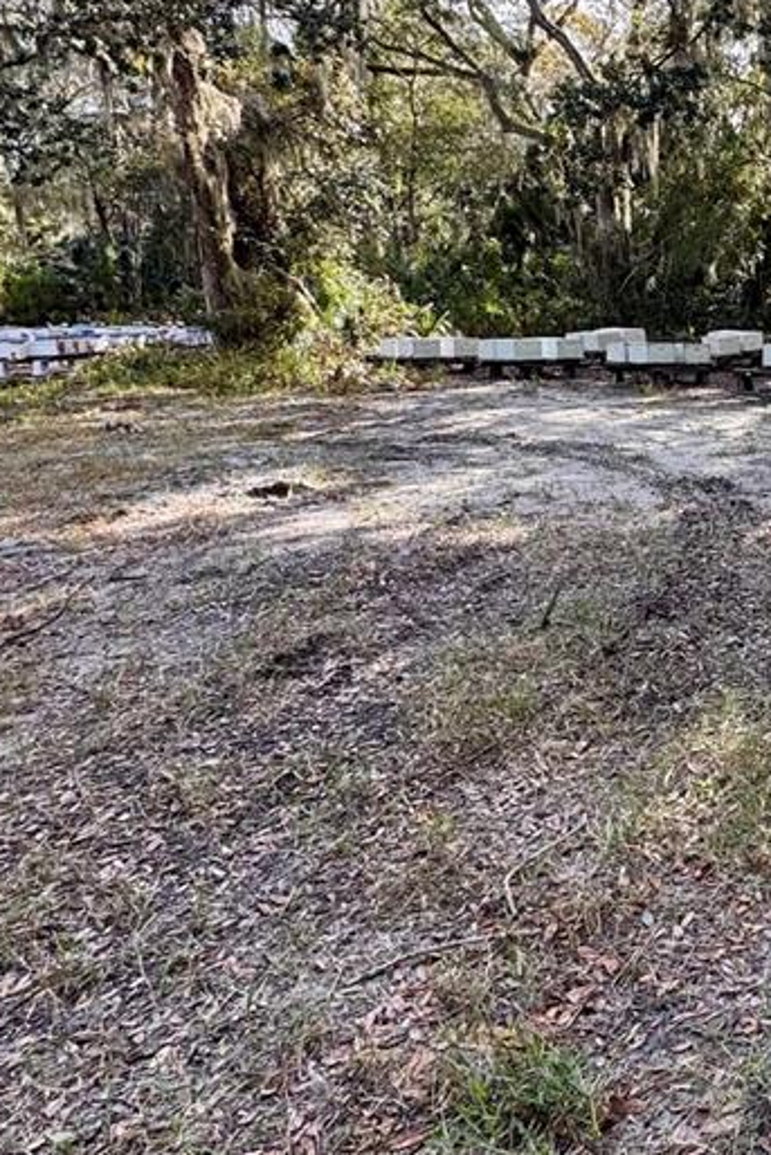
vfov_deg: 54.8
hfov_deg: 32.6
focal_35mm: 34
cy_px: 402
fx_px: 1091
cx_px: 906
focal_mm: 2.22
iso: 40
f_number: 2.2
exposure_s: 1/175
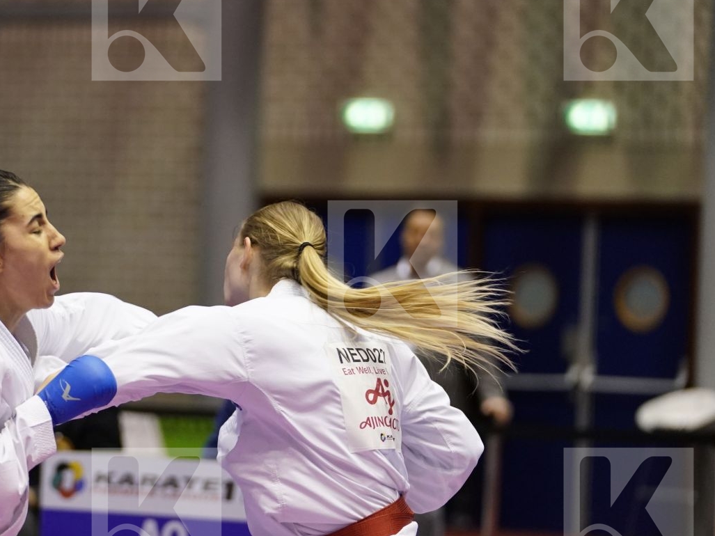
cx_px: 157
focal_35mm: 241
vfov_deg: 6.2
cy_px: 264
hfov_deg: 8.2
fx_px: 4977
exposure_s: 1/1000
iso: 4000
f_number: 2.8
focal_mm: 143
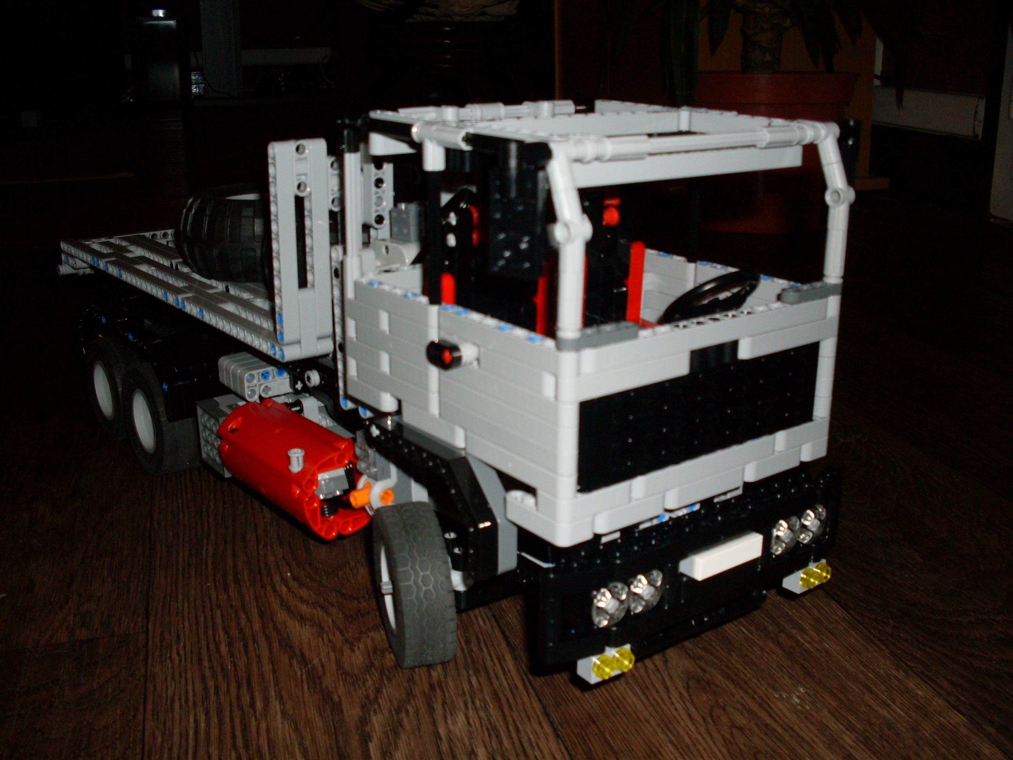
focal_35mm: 38
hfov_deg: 49.0
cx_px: 506
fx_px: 1112
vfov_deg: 37.7
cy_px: 380
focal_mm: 6.3
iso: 100
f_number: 2.8
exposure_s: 1/45
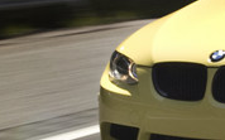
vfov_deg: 7.6
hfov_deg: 12.2
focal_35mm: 172
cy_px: 78
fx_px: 1054
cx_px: 155
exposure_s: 1/50
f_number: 16
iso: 200
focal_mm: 20
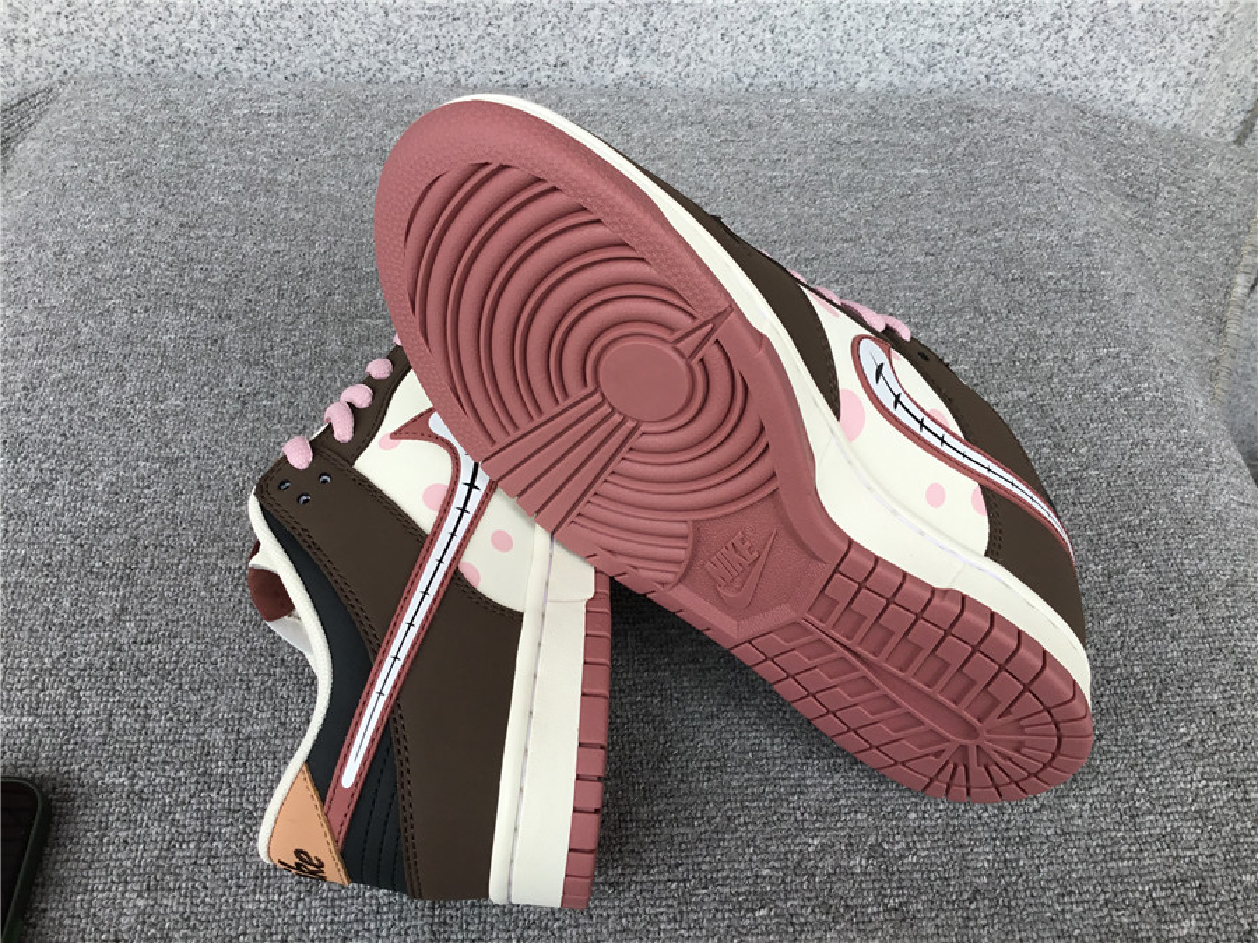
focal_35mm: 31
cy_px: 472
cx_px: 629
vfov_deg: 45.4
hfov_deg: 58.4
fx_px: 1127
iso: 25
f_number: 2.4
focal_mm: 3.3
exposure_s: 1/195
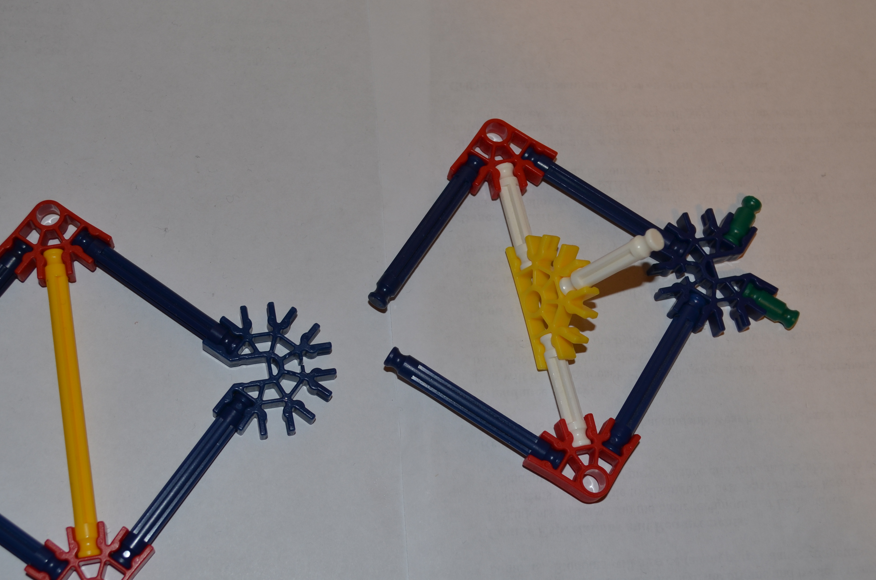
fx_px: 1238
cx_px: 353
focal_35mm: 51
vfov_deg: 26.3
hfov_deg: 38.8
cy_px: 333
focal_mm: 26
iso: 200
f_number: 5.6
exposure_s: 1/30
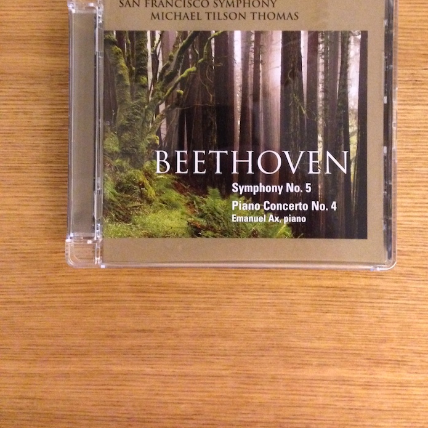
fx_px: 602
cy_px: 115
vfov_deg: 38.3
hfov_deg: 39.1
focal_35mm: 43
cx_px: 236
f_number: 2.4
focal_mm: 4.12
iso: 800
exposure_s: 1/17
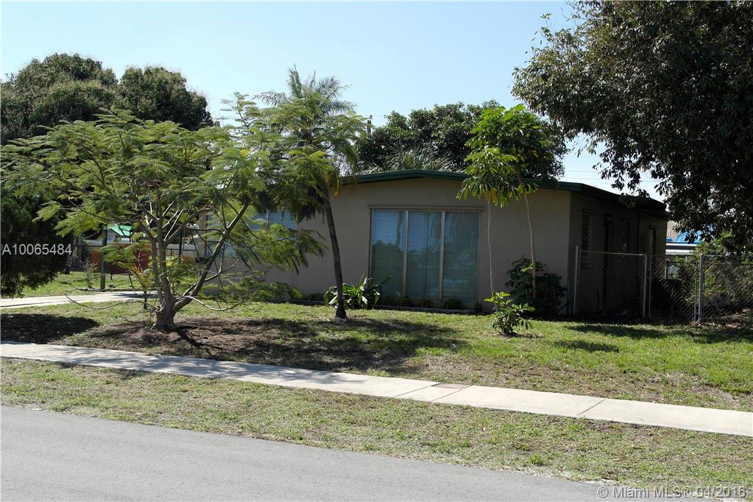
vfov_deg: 31.2
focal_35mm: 43
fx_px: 899
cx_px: 376
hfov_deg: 45.4
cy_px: 251
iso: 100
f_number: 6.3
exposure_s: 1/250
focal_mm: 28
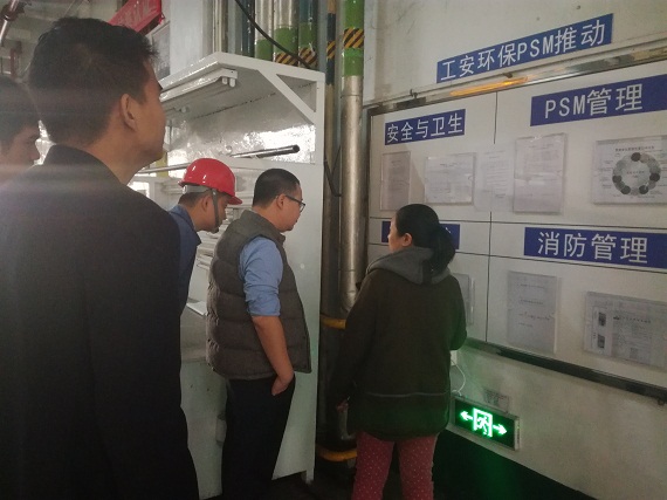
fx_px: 520
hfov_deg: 65.3
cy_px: 250
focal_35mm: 27
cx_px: 334
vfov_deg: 51.3
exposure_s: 1/20
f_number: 2
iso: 640
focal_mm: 3.79
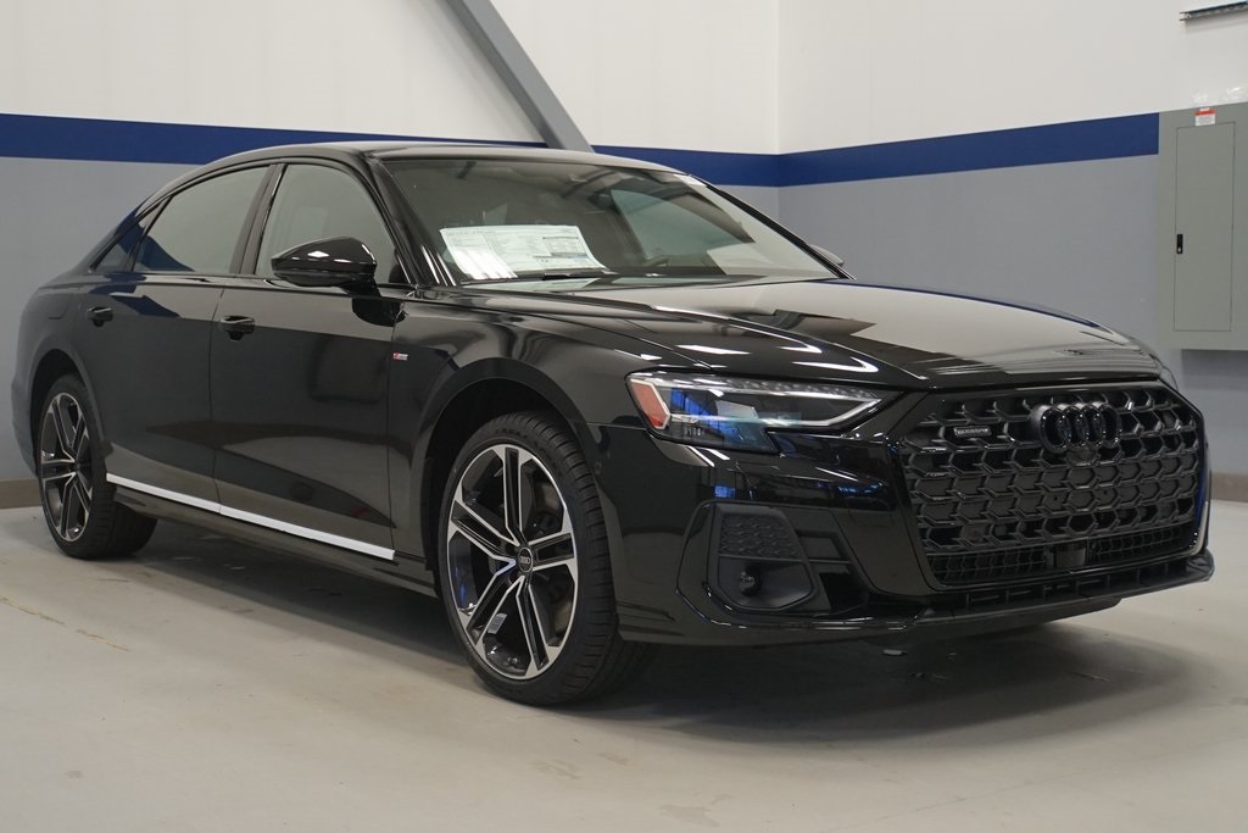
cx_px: 624
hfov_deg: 40.3
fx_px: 1699
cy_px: 416
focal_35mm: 49
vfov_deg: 27.5
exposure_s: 1/160
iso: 1000
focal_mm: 33.1
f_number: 4.5
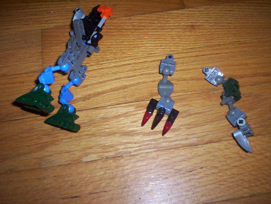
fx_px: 298
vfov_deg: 37.9
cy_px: 102
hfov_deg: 48.9
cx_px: 136
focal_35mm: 38
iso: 140
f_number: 4.5
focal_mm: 4.99
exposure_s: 1/60
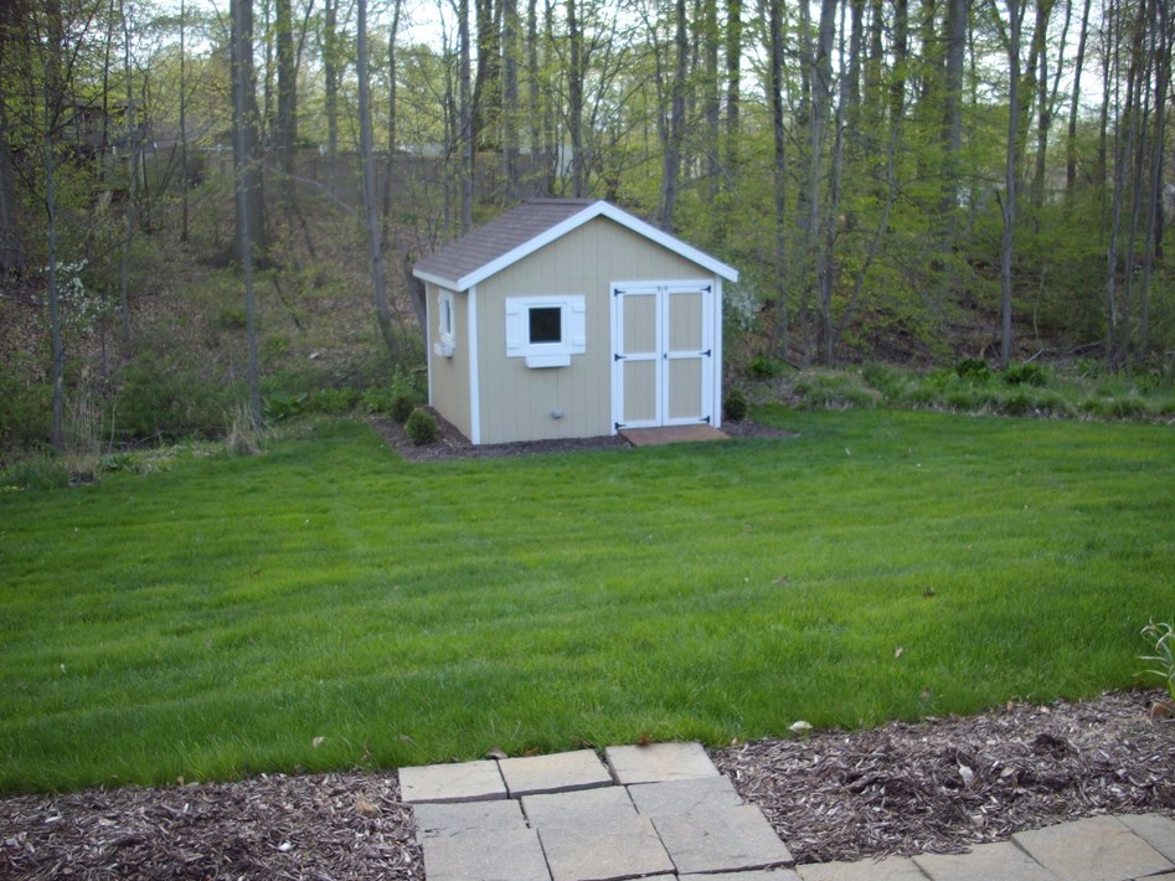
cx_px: 594
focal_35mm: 40
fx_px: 1358
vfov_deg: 35.9
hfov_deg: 46.8
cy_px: 473
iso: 83
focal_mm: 6.2
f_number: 2.8
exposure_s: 1/125
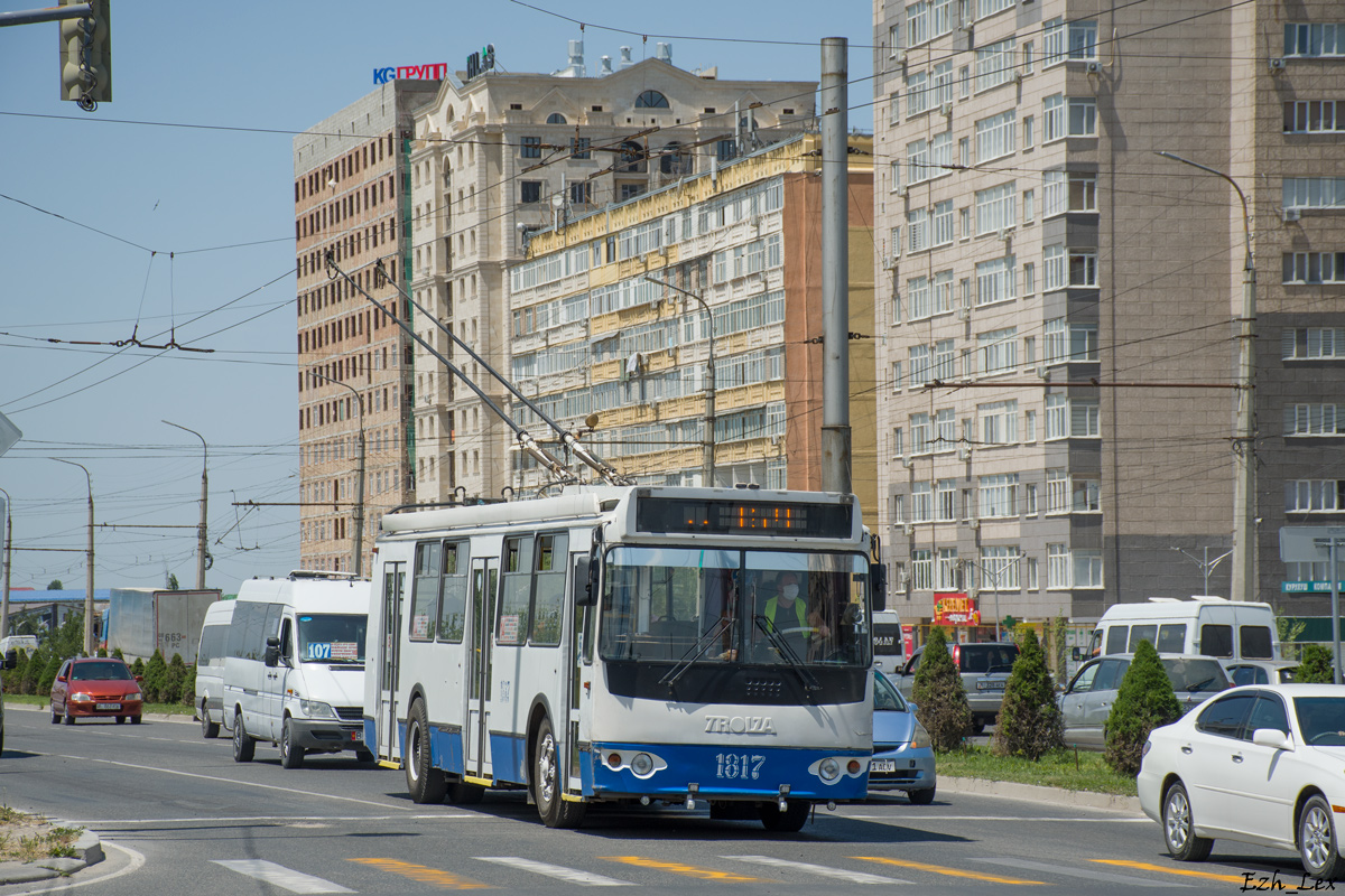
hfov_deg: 17.1
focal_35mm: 120
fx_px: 4483
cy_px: 448
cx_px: 672
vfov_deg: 11.4
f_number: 8
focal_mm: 80
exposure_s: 1/800
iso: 100
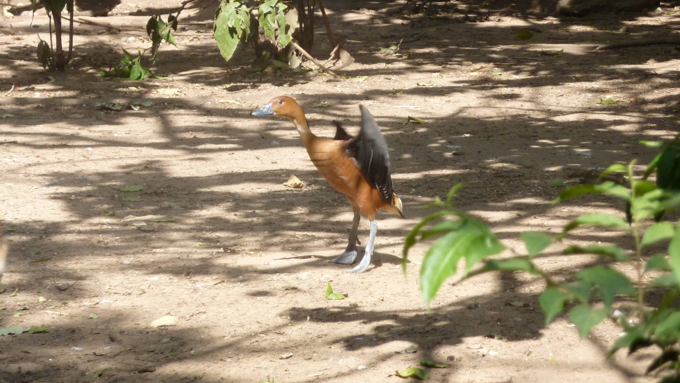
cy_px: 170
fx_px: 5932
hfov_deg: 6.6
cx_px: 341
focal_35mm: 329
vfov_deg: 3.7
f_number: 4.9
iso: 200
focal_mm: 49.2
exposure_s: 1/250
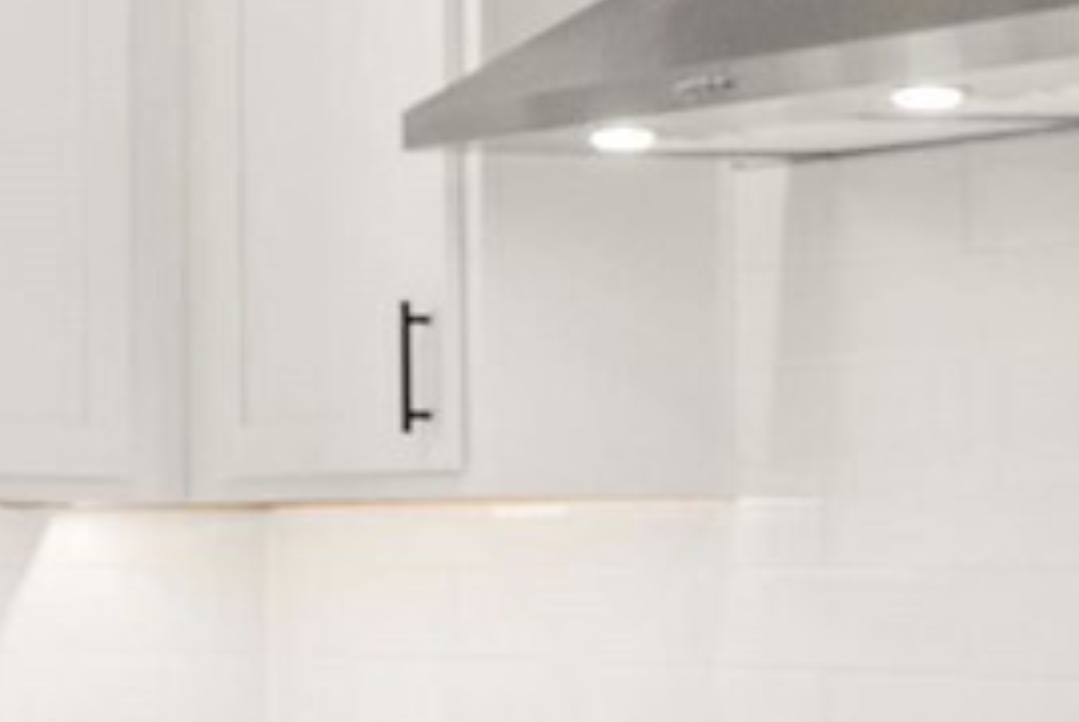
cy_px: 710
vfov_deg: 9.1
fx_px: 4531
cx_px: -1101
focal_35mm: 151
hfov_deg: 12.0
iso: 80
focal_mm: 24
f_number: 6.3
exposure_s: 1/60
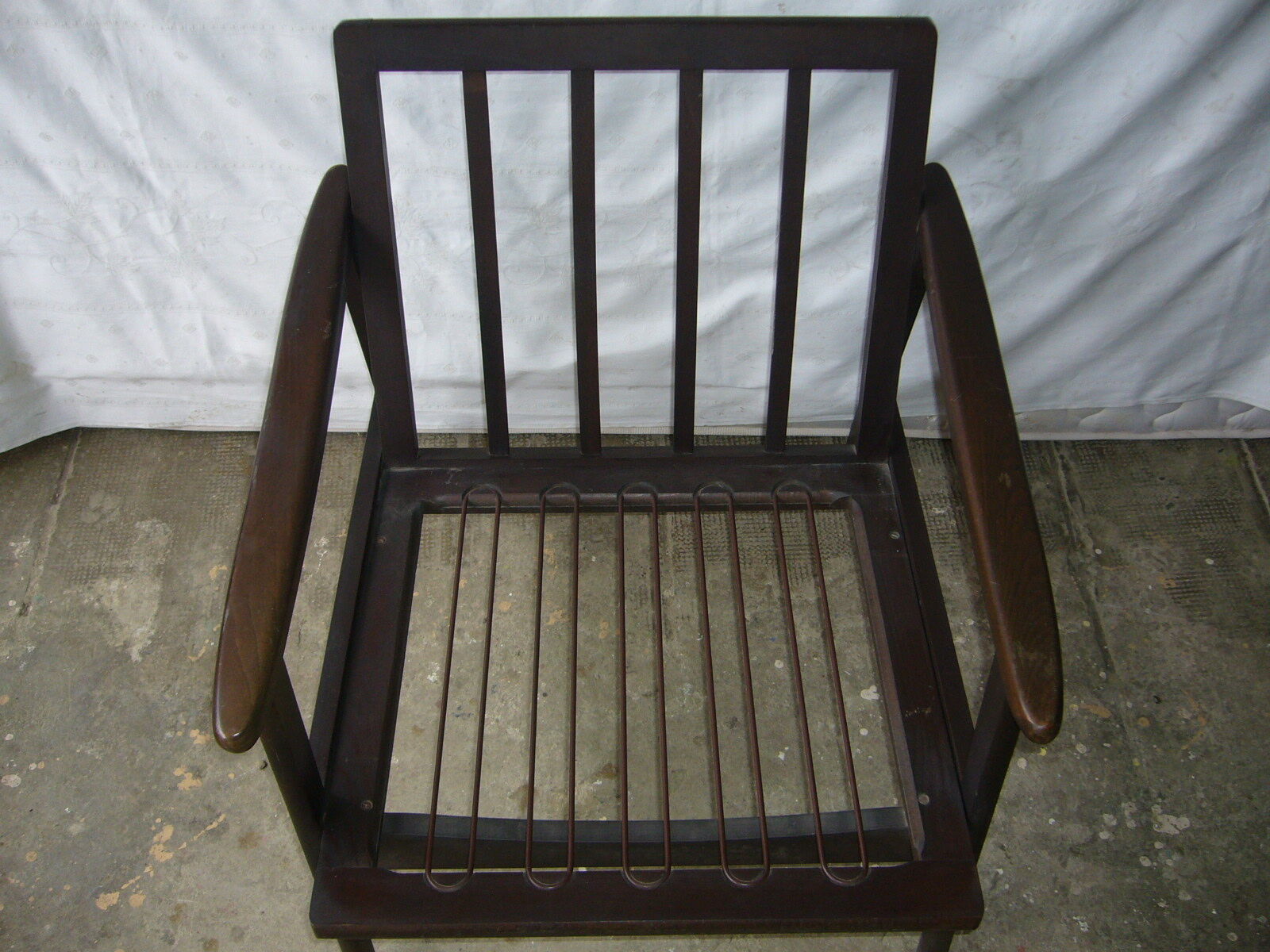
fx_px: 1284
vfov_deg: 40.7
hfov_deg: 52.6
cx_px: 635
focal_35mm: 35
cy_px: 476
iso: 100
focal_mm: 5.8
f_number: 2.8
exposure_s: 1/60
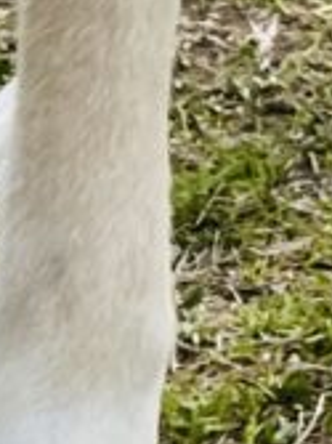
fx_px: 2356
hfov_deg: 7.2
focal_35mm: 184
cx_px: 1004
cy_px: -694
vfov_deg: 9.4
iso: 32
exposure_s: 1/302
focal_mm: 2.71
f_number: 2.2
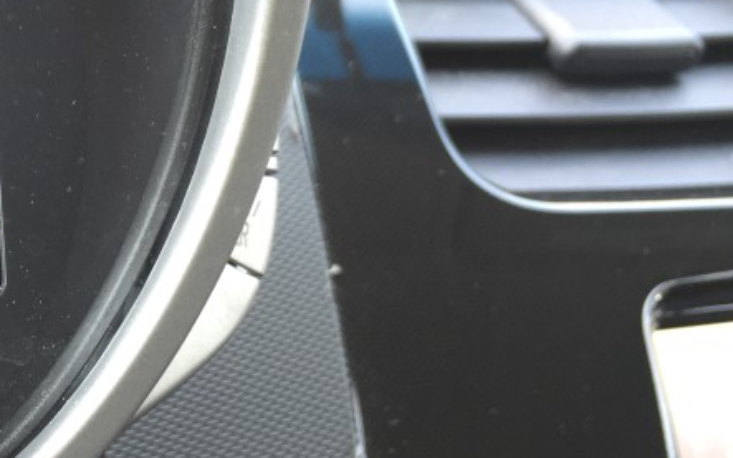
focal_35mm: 71
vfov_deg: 18.3
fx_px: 1419
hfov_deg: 26.6
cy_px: 137
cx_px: -76
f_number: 2.2
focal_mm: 4.15
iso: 32
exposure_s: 1/40
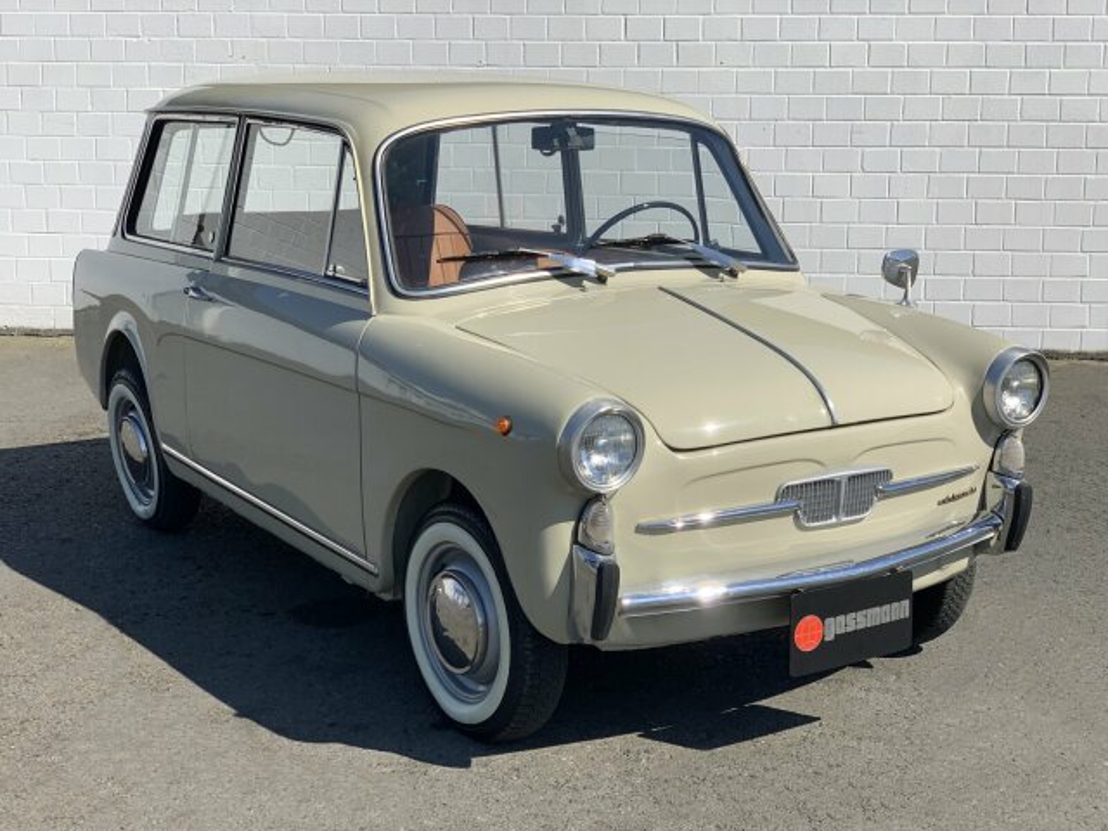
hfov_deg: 36.8
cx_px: 554
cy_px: 416
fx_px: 1664
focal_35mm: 52
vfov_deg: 28.0
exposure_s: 1/1546
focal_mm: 6
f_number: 2.4
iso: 16
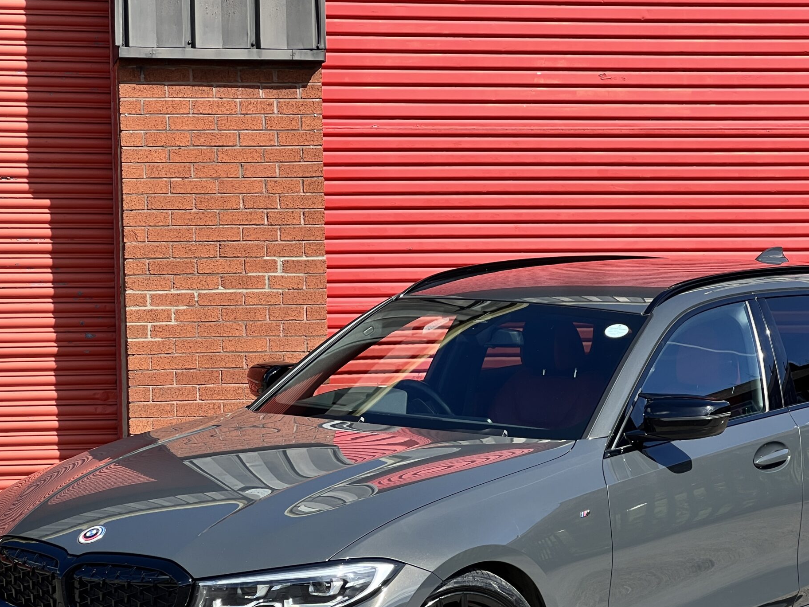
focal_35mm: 108
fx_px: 2524
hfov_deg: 18.2
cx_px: 490
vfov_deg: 13.7
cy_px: 398
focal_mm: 9
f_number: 2.8
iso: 32
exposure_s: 1/345
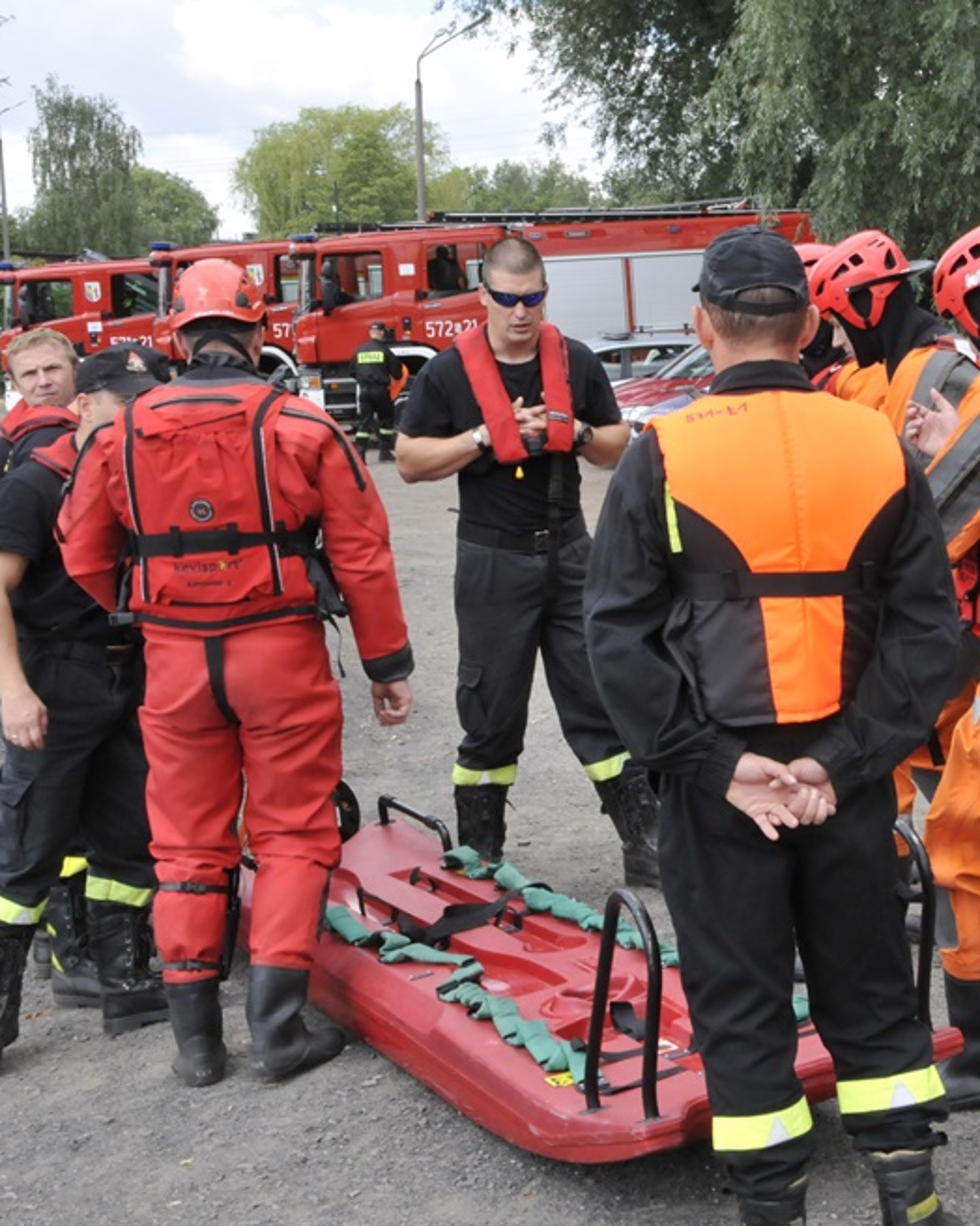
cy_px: 614
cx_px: 862
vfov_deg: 26.1
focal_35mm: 73
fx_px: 2647
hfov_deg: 20.6
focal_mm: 34
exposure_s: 1/125
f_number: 18
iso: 1000
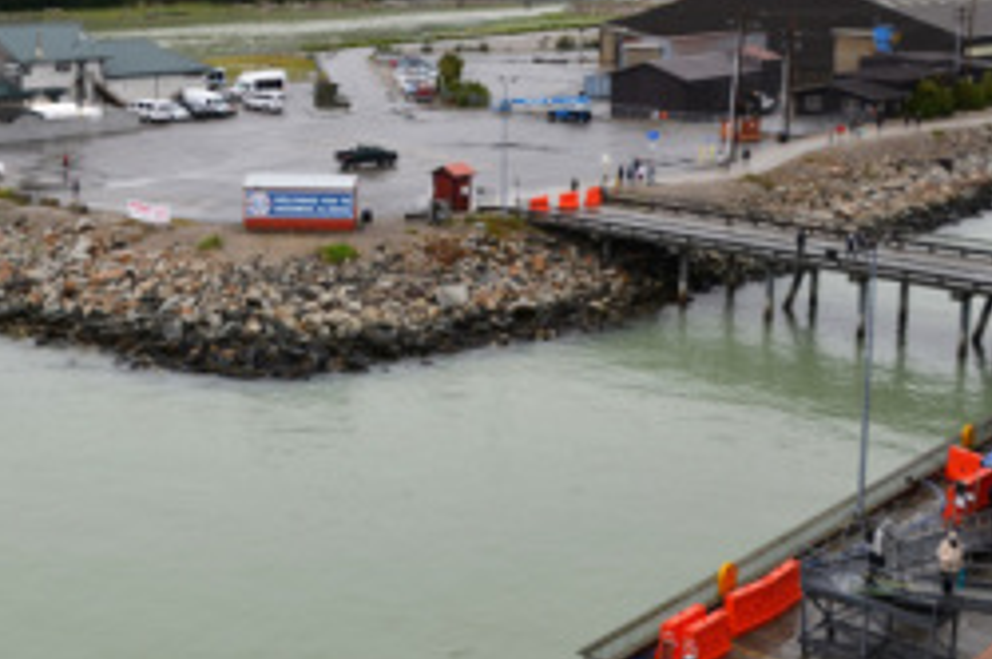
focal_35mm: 54
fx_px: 1486
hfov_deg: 36.3
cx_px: 282
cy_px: 145
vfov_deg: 24.6
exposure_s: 1/250
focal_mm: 18
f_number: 8
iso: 125
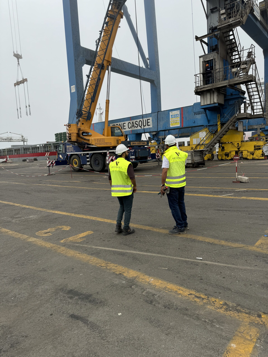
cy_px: 178
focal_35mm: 24
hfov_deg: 56.8
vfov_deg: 71.6
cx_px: 134
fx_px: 248
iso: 80
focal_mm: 6.76
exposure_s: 1/5348
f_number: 1.78
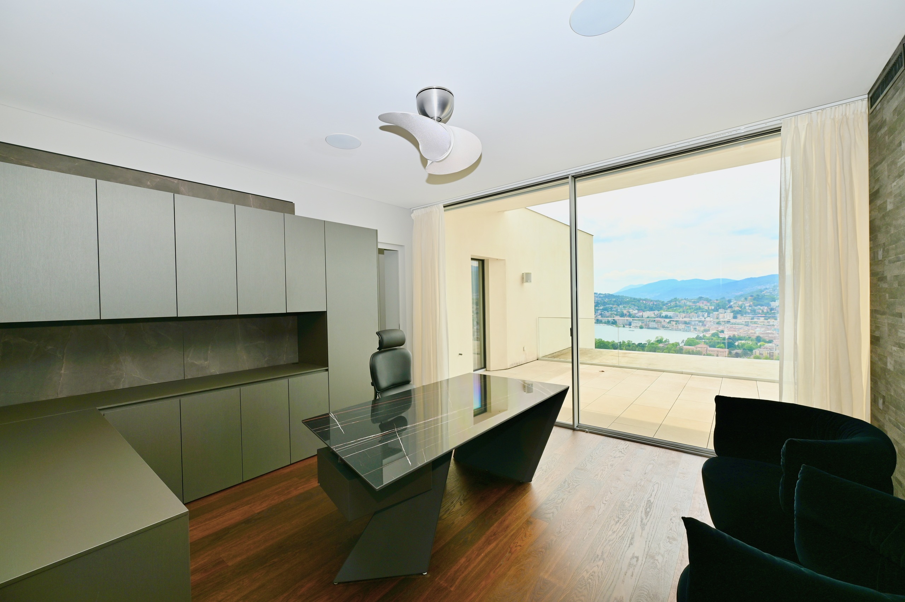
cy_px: 301
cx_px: 452
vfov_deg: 81.1
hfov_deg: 104.3
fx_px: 352
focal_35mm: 14
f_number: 6.3
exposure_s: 1/160
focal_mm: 14
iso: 100
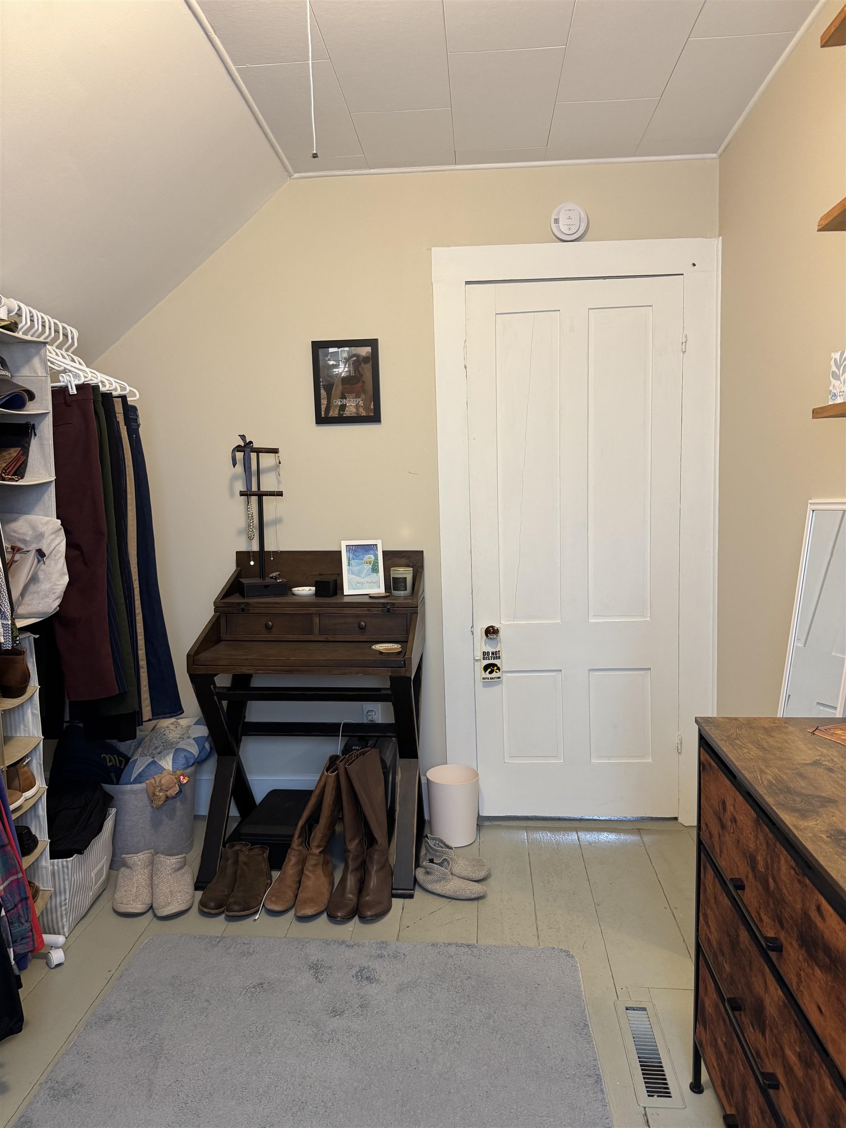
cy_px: 564
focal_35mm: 24
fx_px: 782
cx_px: 423
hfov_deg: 56.8
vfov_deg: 71.6
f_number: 1.78
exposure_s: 1/60
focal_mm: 6.76
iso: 250
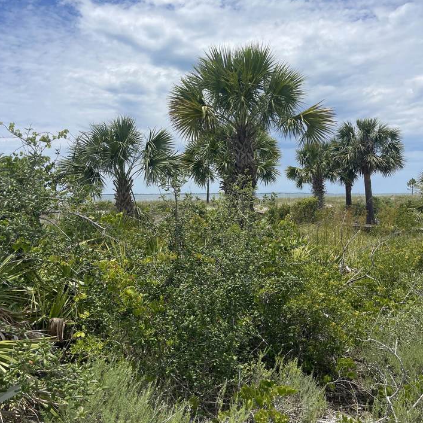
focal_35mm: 30
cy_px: 188
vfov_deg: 53.9
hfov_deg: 54.0
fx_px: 415
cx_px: 209
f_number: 1.6
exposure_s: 1/5618
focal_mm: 5.1
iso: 32
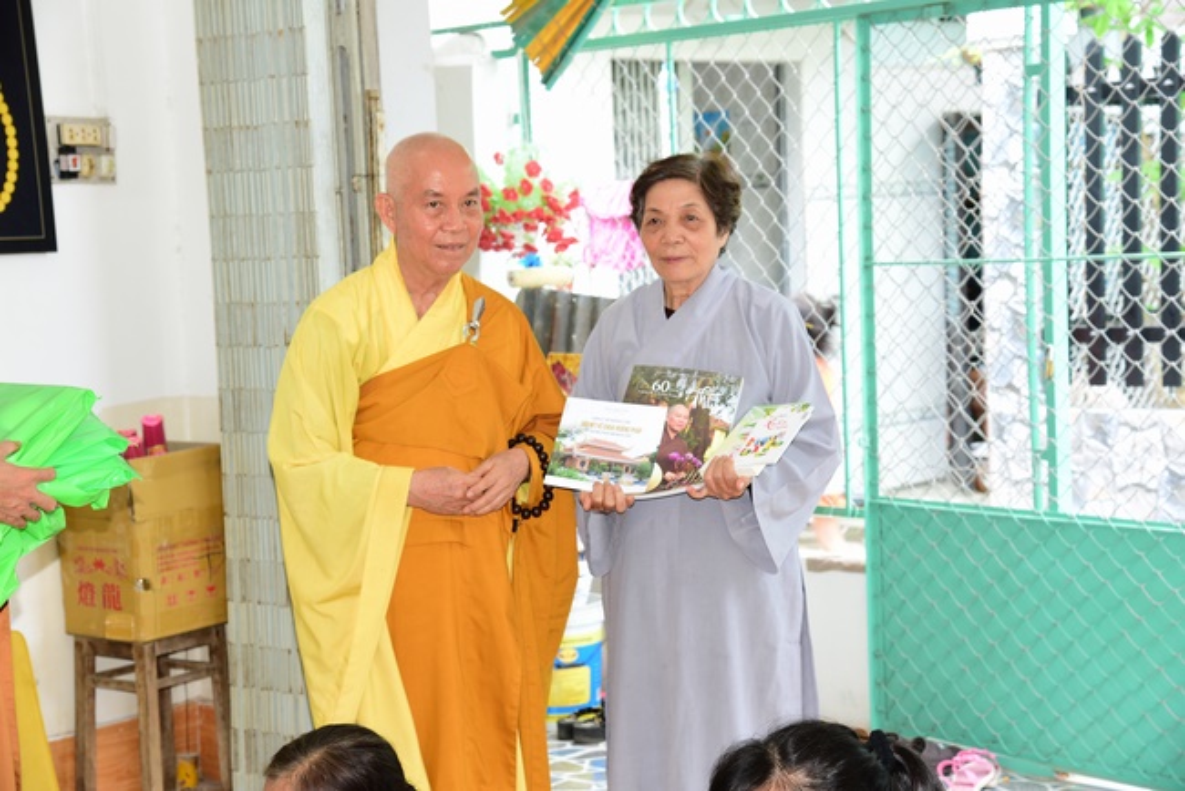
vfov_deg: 20.6
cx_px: 592
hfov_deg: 30.5
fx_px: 2173
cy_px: 396
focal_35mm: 66
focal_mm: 66
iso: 800
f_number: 6.3
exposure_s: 1/30
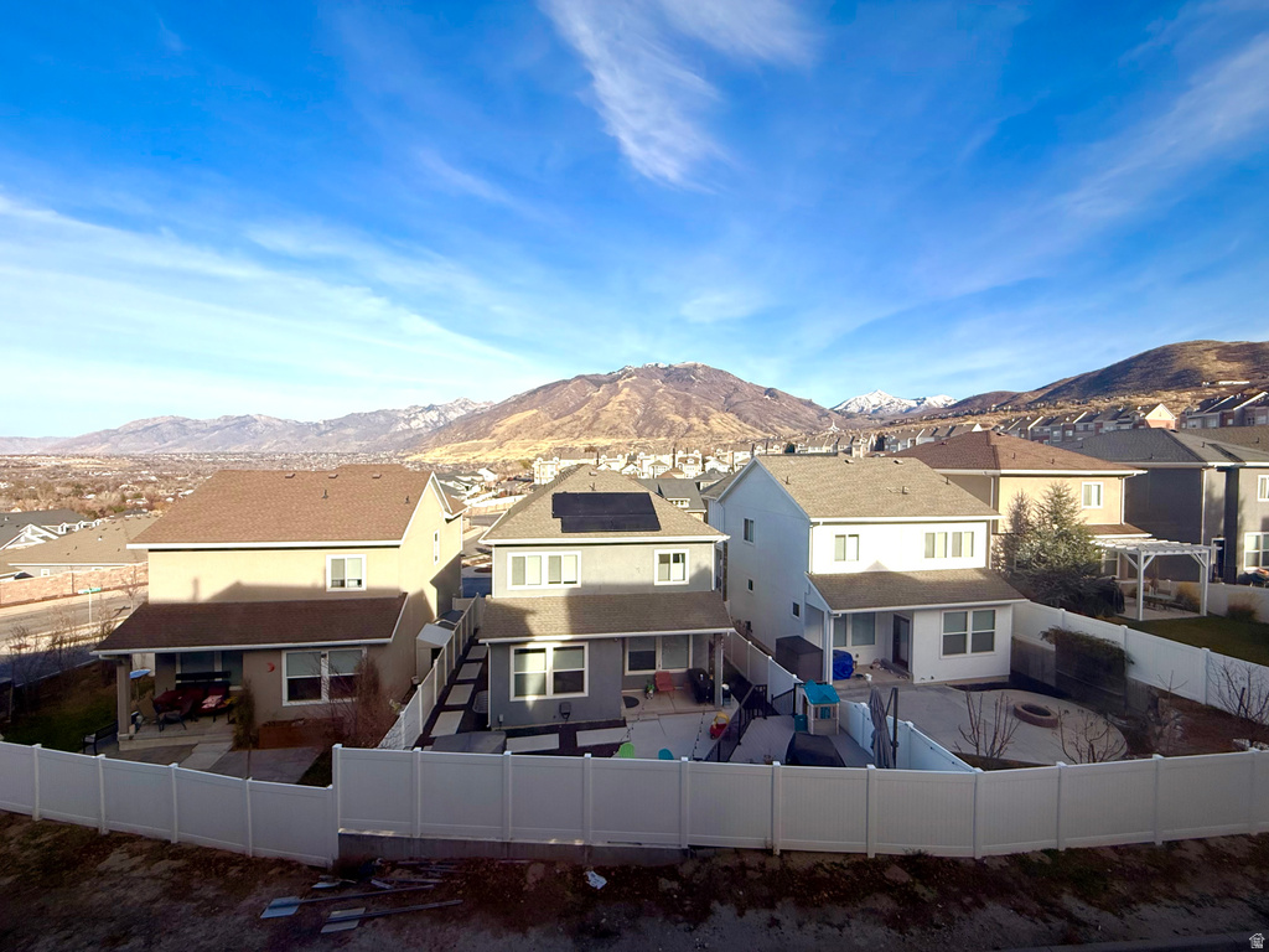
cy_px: 476
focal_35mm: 14
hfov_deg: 102.1
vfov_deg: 85.7
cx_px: 634
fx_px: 513
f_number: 2.2
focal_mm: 2.22
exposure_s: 1/1698
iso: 50
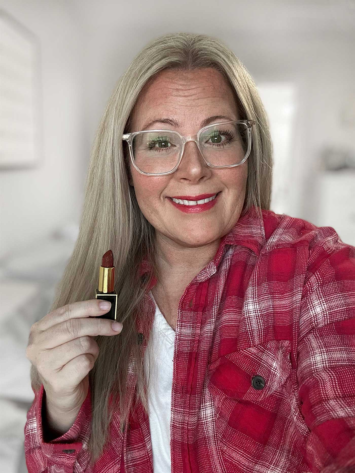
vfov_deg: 60.0
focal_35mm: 30
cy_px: 236
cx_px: 178
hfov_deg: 46.8
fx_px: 410
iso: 200
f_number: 1.9
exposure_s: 1/60
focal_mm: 2.69
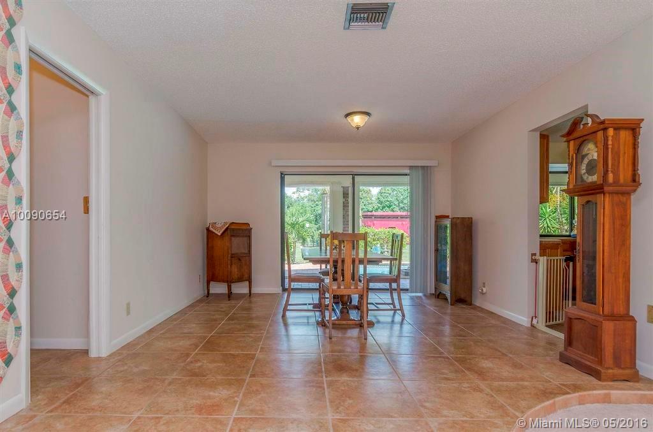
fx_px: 326
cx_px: 326
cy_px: 216
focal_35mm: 18
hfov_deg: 90.1
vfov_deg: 67.1
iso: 100
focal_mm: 12
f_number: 5
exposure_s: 1/80
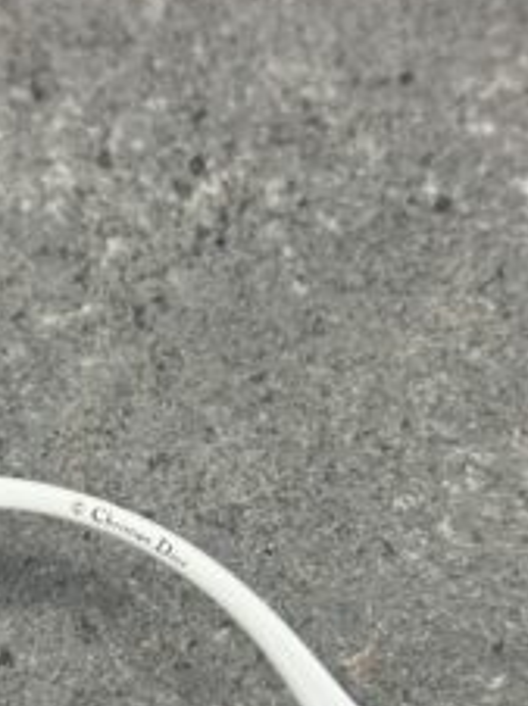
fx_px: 1732
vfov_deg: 22.8
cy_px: 531
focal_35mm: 85
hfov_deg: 17.3
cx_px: 150
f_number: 1.78
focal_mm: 6.76
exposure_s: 1/50
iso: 50
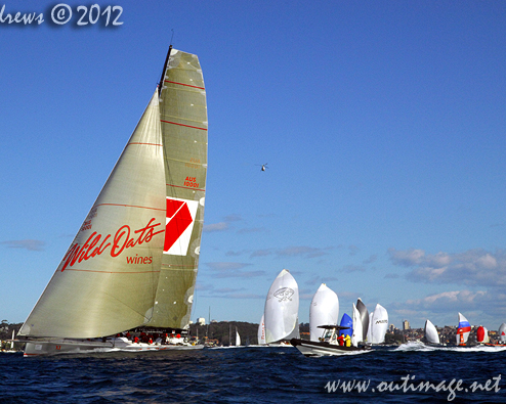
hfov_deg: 23.3
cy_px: 202
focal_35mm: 82
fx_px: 1228
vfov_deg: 18.7
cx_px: 215
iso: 400
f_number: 20
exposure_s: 1/320
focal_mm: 48
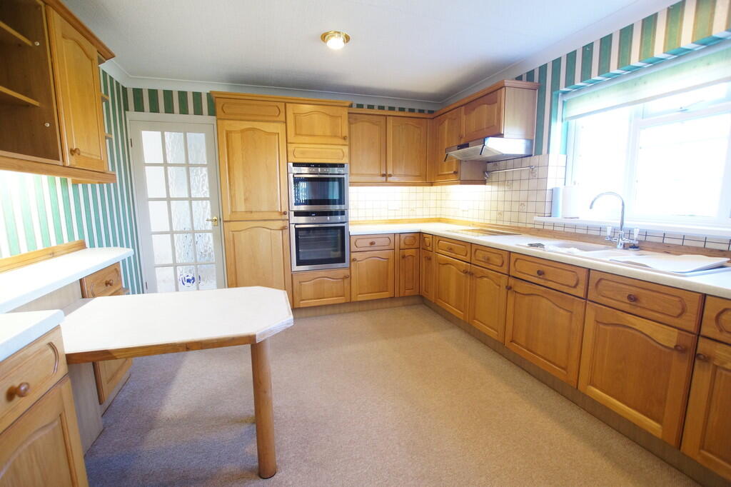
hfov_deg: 100.4
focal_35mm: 15
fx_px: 304
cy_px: 244
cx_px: 366
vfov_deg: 77.3
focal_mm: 10
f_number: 4
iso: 1600
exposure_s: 1/60
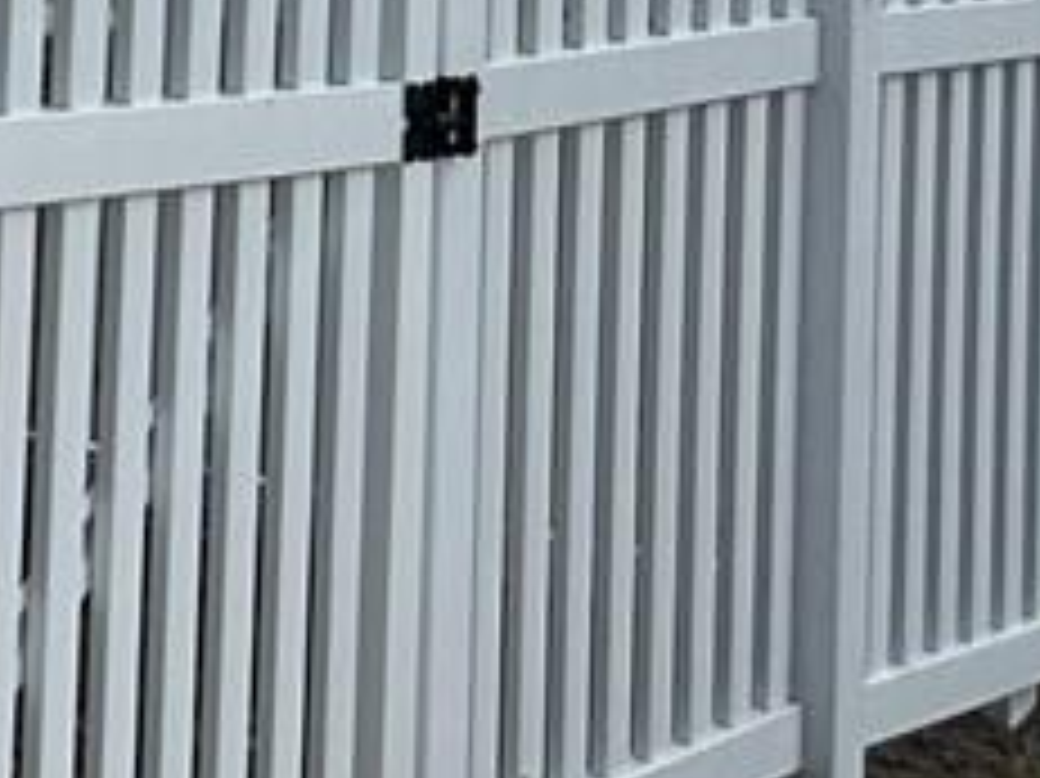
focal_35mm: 166
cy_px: -791
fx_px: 4985
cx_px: -1706
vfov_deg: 8.5
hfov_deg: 10.0
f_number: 1.78
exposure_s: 1/6623
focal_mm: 6.86
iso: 80
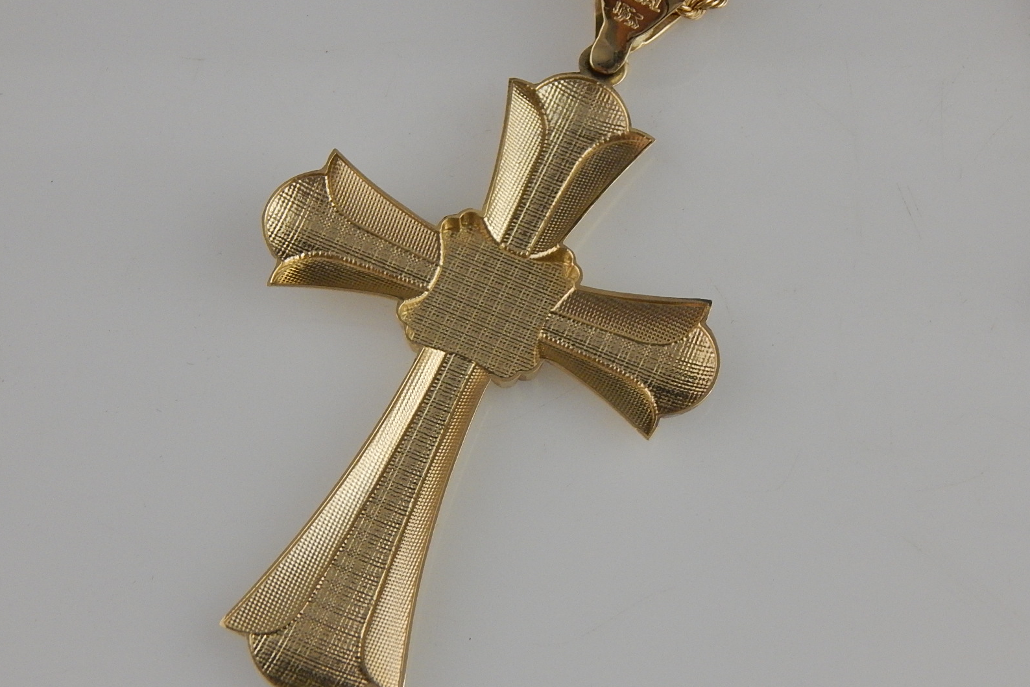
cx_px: 512
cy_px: 335
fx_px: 3119
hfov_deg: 18.8
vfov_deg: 12.6
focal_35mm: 109
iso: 400
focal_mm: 18.7
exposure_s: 1/100
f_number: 4.5
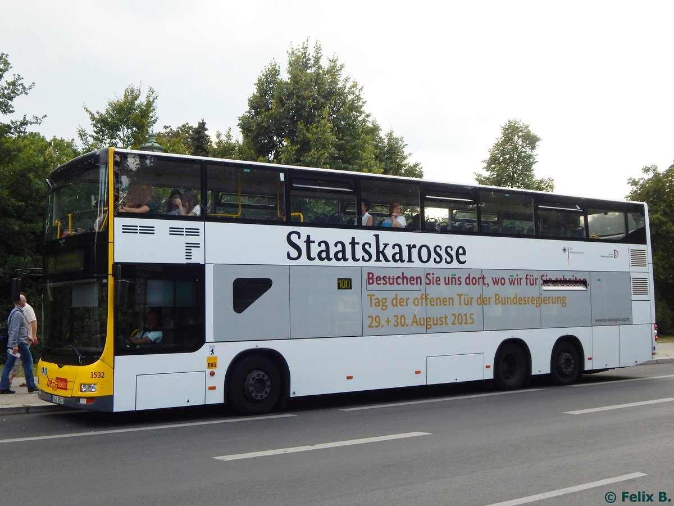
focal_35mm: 43
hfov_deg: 43.9
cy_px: 253
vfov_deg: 33.6
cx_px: 337
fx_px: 837
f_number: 3.6
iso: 125
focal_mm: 7.7
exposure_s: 1/800
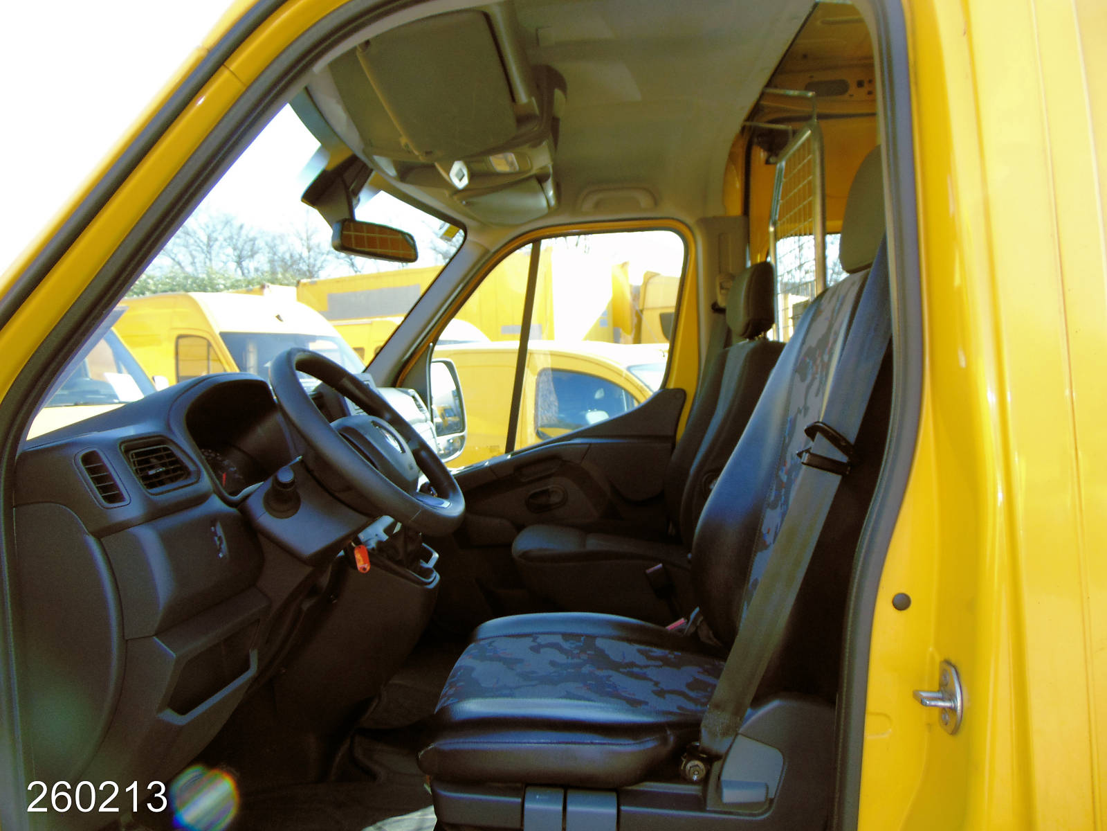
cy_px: 416
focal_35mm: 25
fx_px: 799
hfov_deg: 69.4
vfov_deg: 54.9
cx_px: 554
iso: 80
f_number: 3
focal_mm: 4.5
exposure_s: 1/125
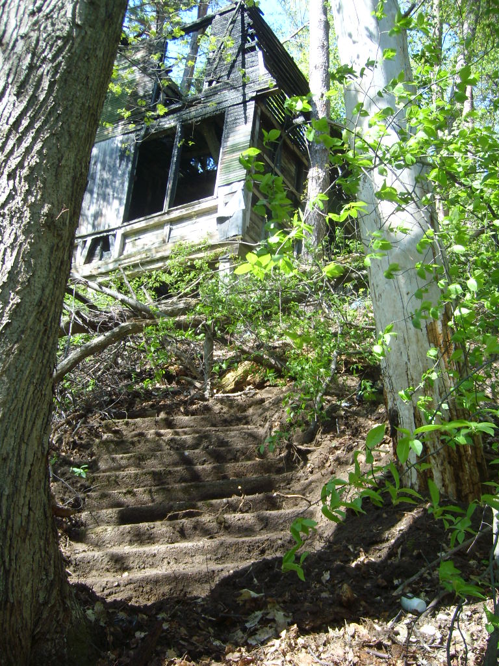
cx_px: 250
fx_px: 673
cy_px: 333
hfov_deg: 40.7
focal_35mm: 35
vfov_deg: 52.6
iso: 50
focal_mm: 5.8
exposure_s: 1/154
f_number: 2.8
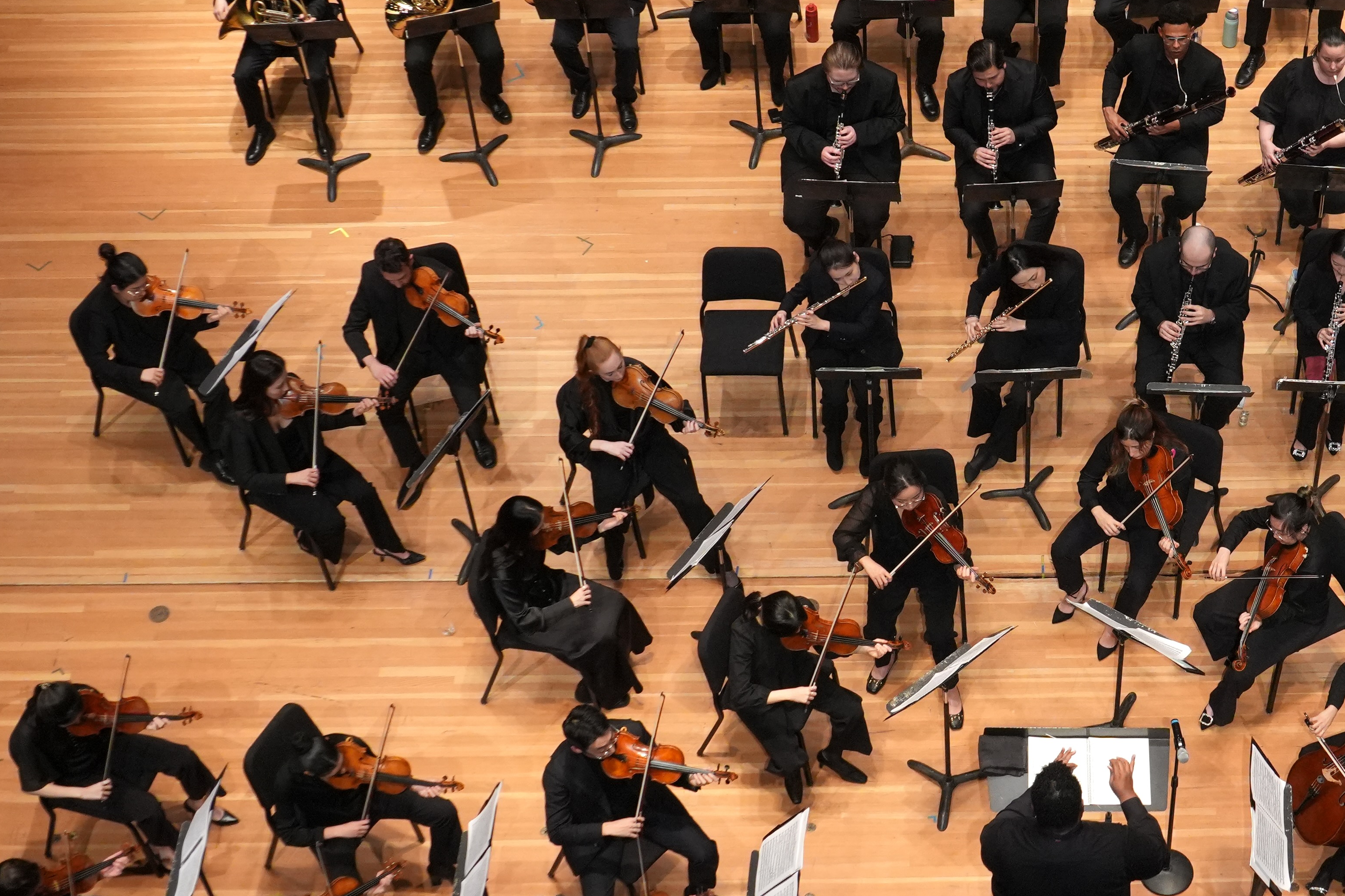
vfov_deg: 19.7
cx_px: 1098
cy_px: 445
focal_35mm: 69
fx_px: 2578
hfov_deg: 28.5
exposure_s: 1/160
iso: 1600
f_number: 4.5
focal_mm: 23
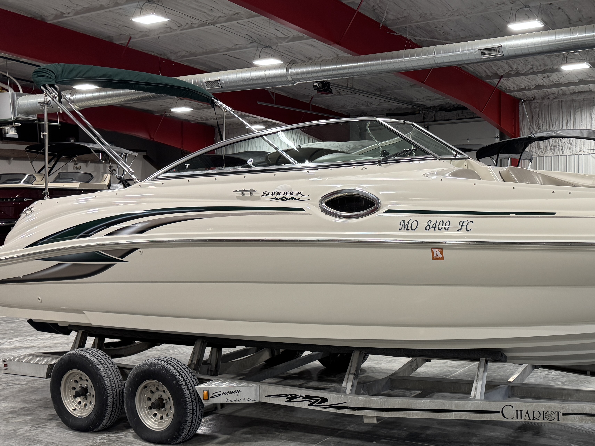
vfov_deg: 35.9
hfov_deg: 44.7
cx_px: 468
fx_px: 688
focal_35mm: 40
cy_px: 258
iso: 200
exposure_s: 1/120
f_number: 1.78
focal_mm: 6.76
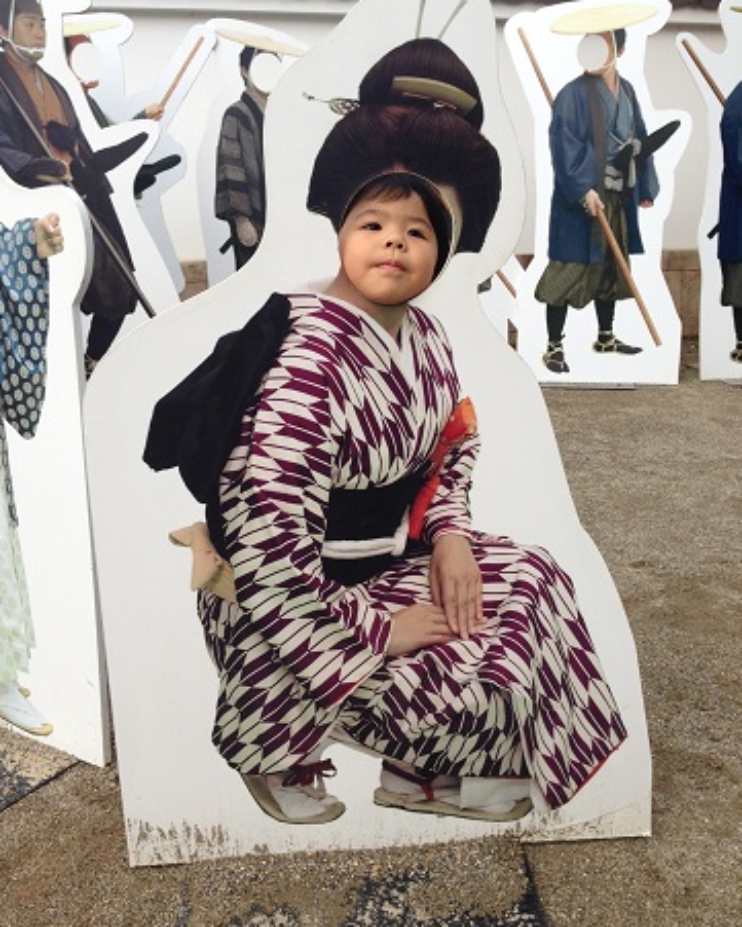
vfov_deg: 51.5
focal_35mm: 35
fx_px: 960
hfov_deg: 42.2
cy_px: 434
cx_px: 368
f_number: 2.4
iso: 50
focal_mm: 4.12
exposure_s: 1/507
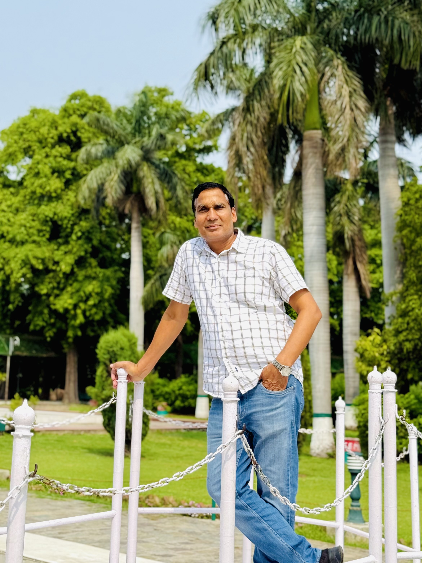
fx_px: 1008
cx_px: 169
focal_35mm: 62
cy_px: 254
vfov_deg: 31.2
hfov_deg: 23.6
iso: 64
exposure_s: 1/5208
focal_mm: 6.76
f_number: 1.78
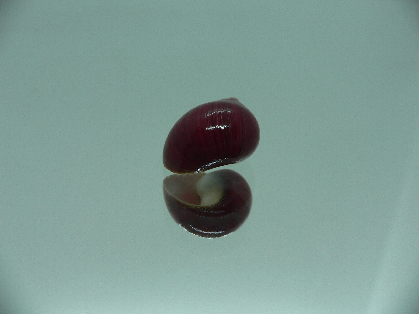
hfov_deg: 52.6
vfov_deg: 40.7
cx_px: 210
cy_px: 157
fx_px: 424
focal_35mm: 35
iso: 80
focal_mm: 4.6
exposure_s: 1/80
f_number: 2.8
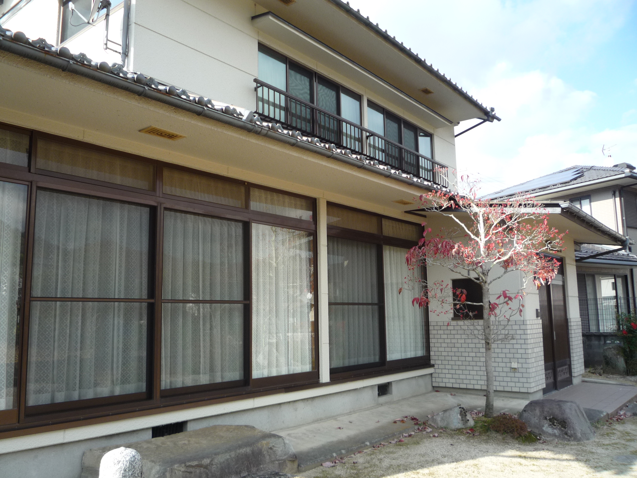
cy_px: 239
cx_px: 318
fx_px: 552
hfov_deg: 60.0
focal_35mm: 30
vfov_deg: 46.8
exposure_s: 1/250
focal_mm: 5.2
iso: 100
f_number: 3.3
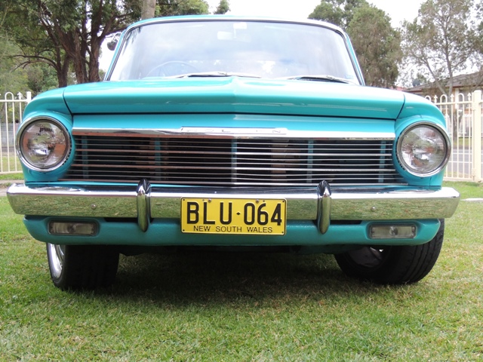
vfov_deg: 29.1
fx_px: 698
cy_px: 181
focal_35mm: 50
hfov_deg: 38.2
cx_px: 242
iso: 400
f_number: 3.6
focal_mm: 8.9
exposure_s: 1/30
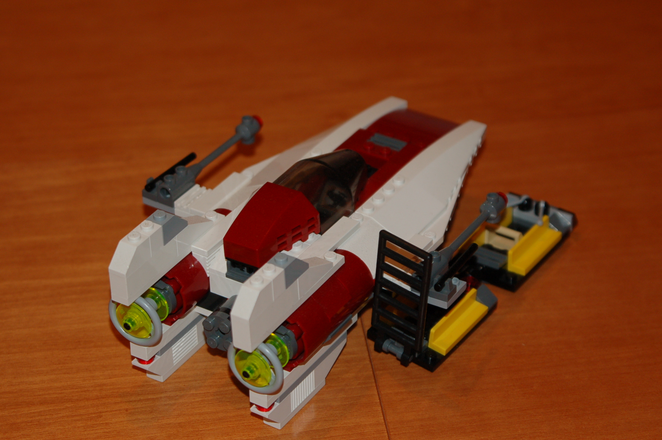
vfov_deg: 13.0
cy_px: 220
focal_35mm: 105
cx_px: 331
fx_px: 1929
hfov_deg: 19.5
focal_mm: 70
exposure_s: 1/60
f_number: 5
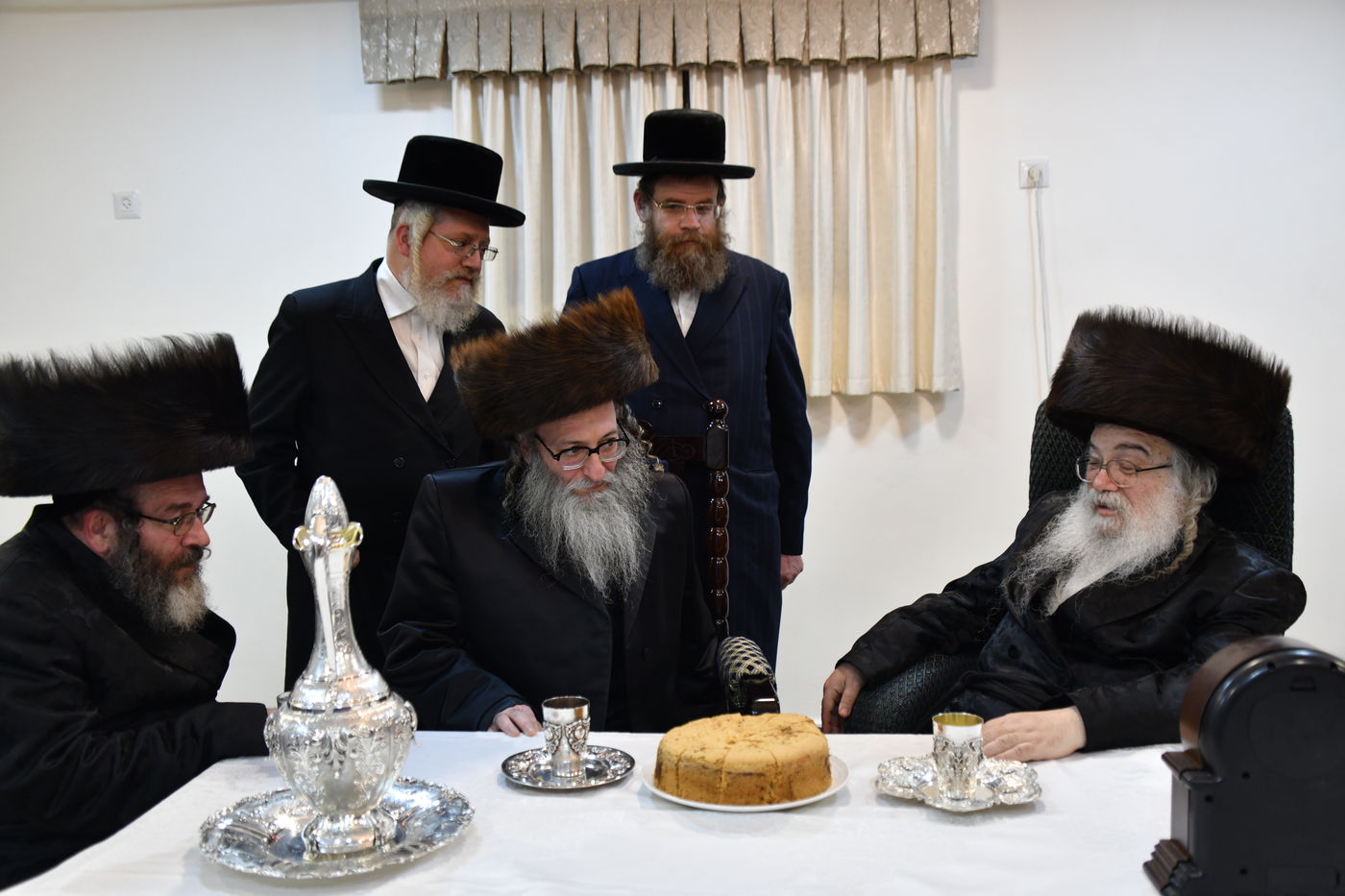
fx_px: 1307
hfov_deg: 54.4
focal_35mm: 35
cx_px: 672
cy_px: 448
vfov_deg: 37.8
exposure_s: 1/80
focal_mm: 35
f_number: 4.5
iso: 1250
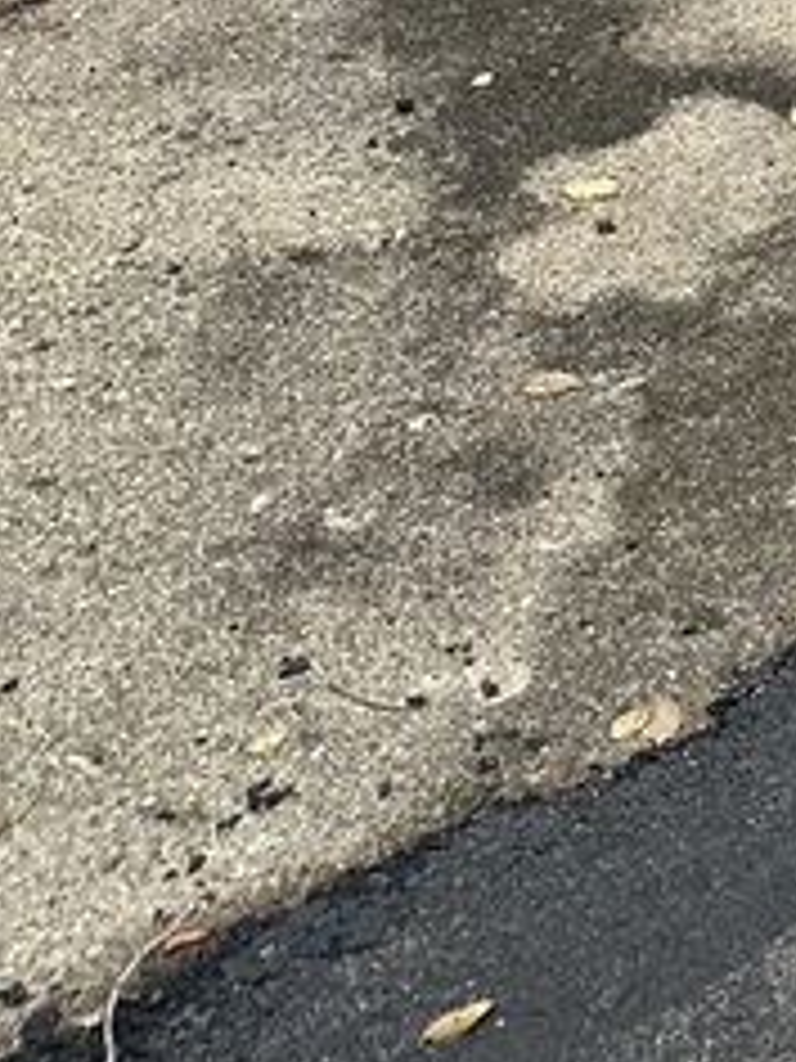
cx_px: 1646
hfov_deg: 11.9
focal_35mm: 110
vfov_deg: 13.8
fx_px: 3373
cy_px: -1346
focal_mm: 6.86
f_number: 1.78
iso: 80
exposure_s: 1/2070
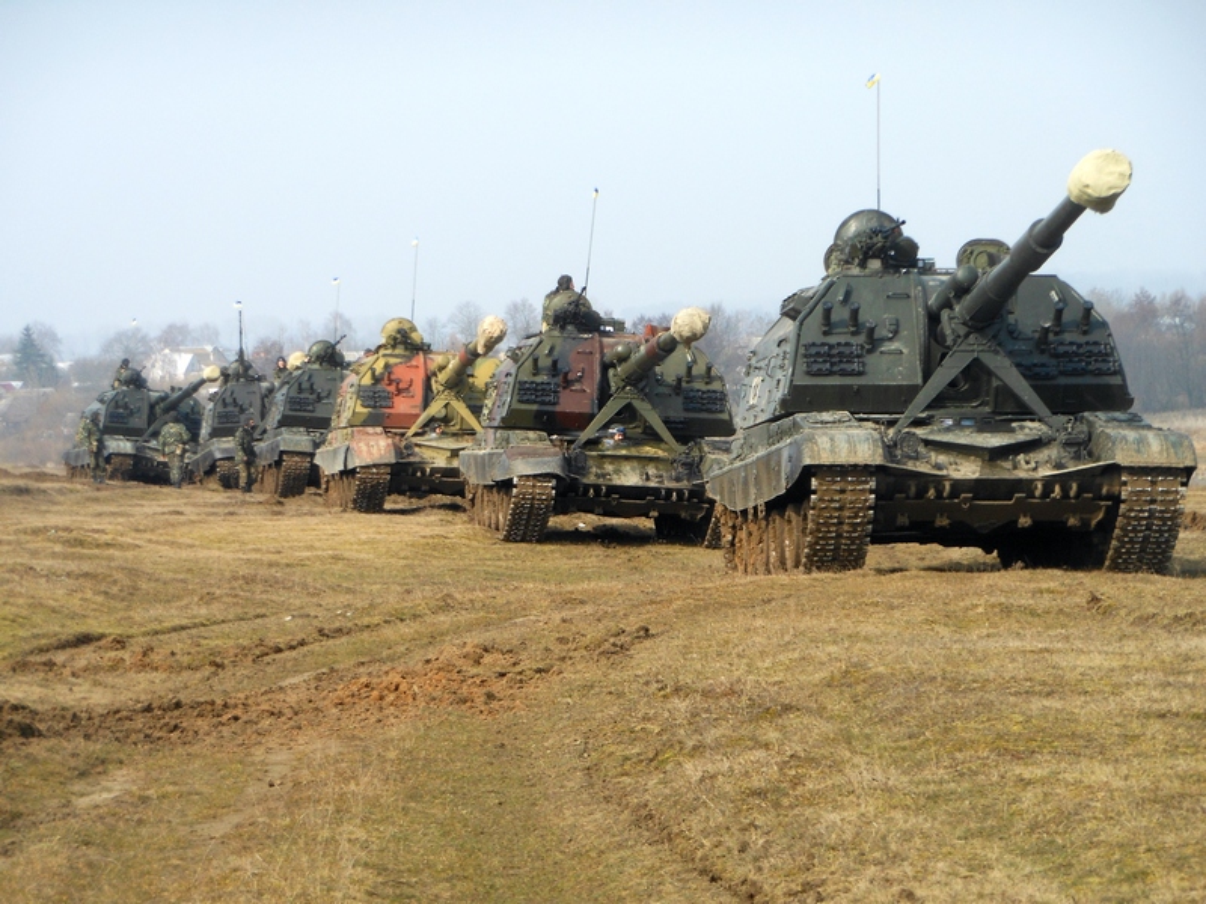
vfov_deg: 10.2
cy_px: 452
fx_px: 5087
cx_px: 603
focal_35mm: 146
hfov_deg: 13.5
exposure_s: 1/320
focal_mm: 26.1
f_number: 5.2
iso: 80
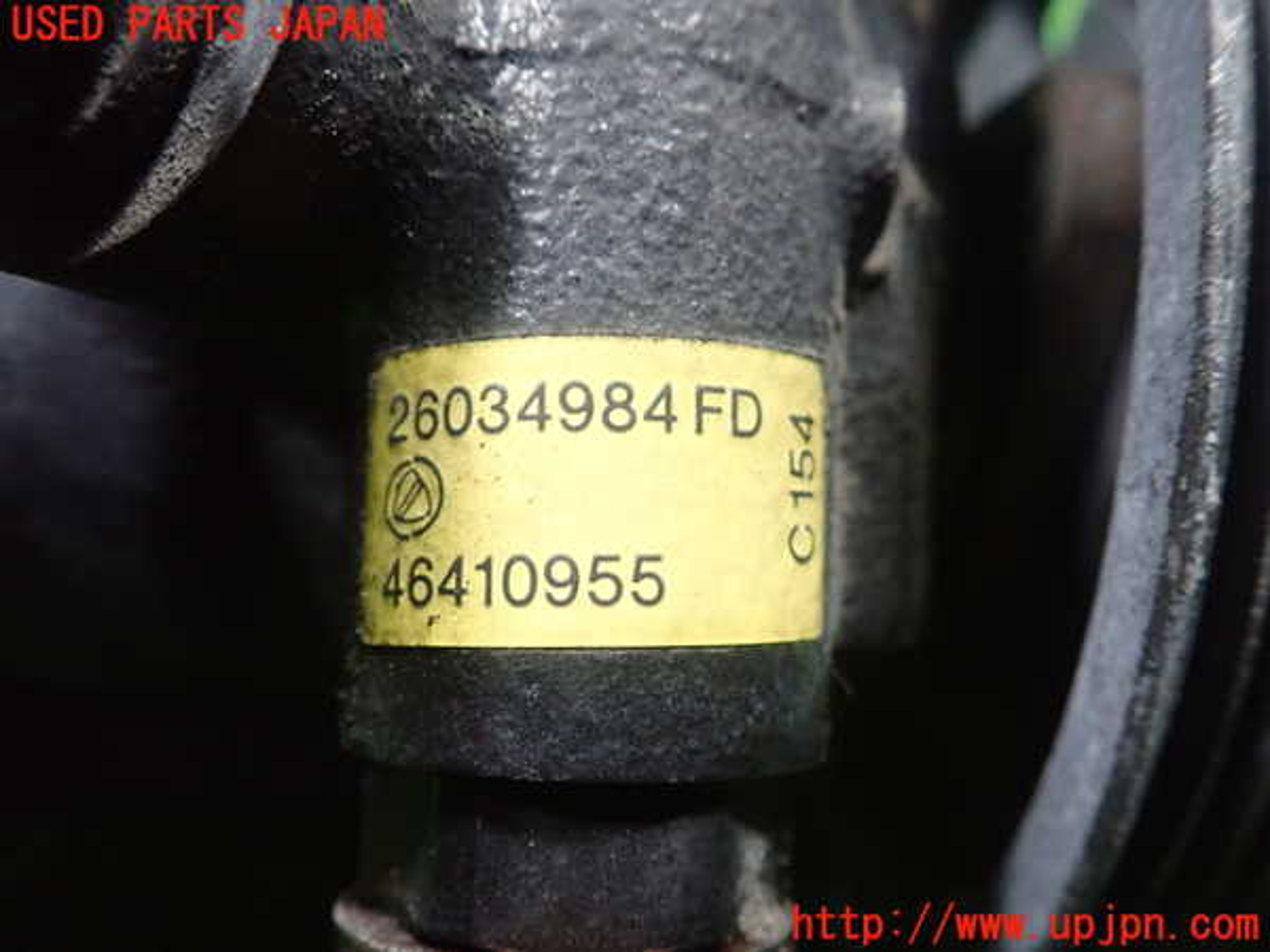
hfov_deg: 60.0
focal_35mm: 30
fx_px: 1101
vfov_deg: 46.8
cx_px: 635
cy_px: 476
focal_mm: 5.5
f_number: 2.3
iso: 800
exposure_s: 1/125
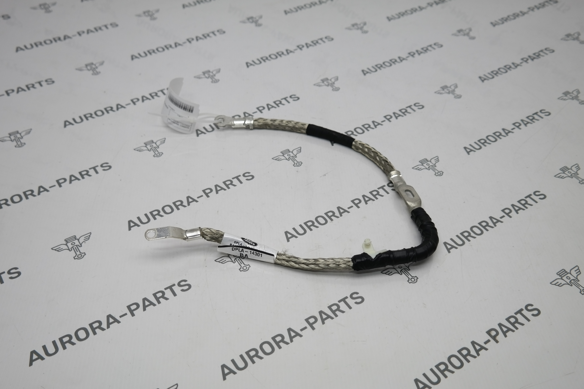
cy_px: 194
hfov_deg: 53.1
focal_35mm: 36
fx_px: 584
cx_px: 292
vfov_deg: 36.9
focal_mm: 24
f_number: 4
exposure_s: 1/100
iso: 100
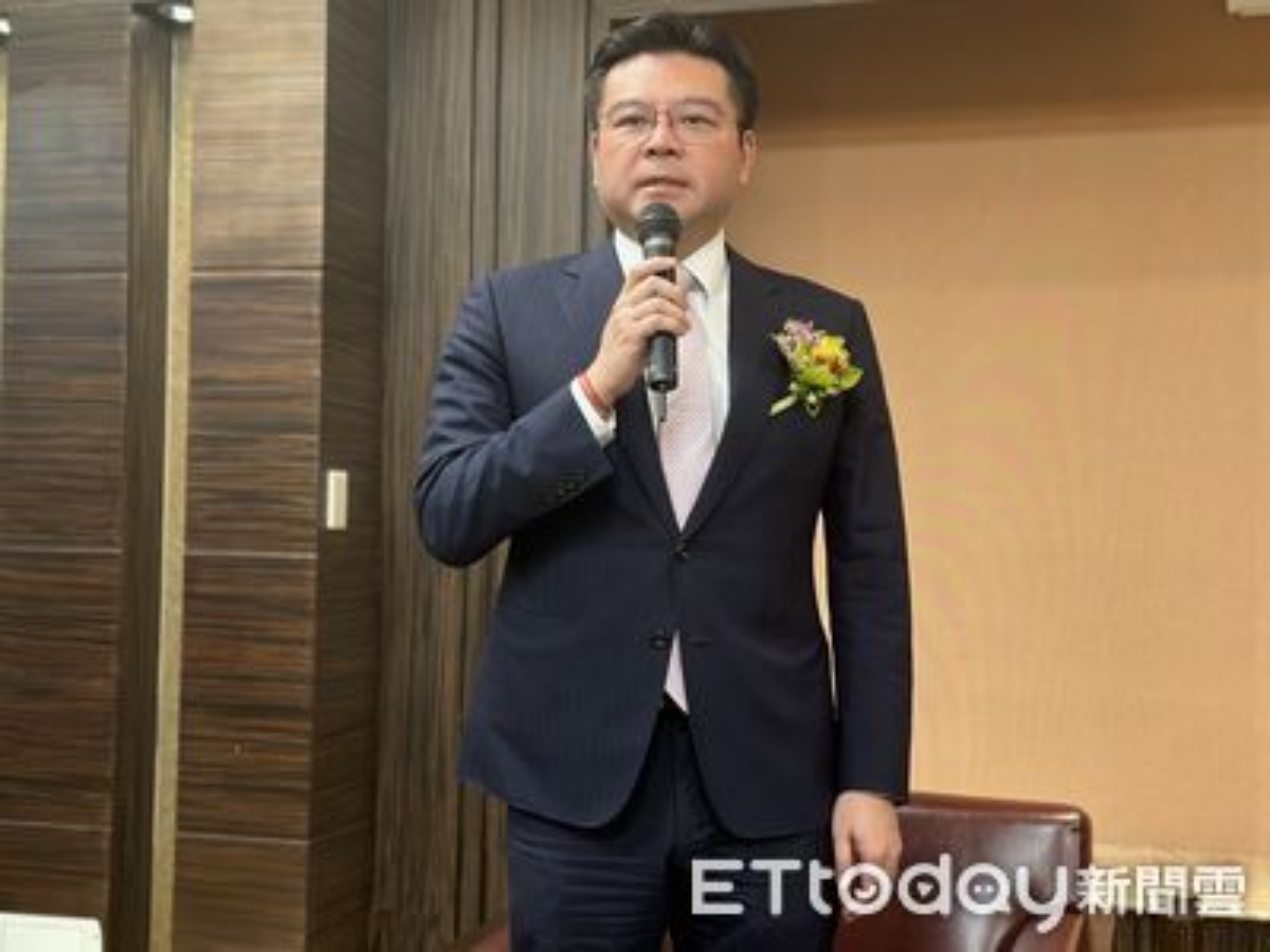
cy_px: 476
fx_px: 1761
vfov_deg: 30.3
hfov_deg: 39.7
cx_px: 635
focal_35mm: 48
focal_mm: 6.86
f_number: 1.78
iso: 250
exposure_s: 1/60
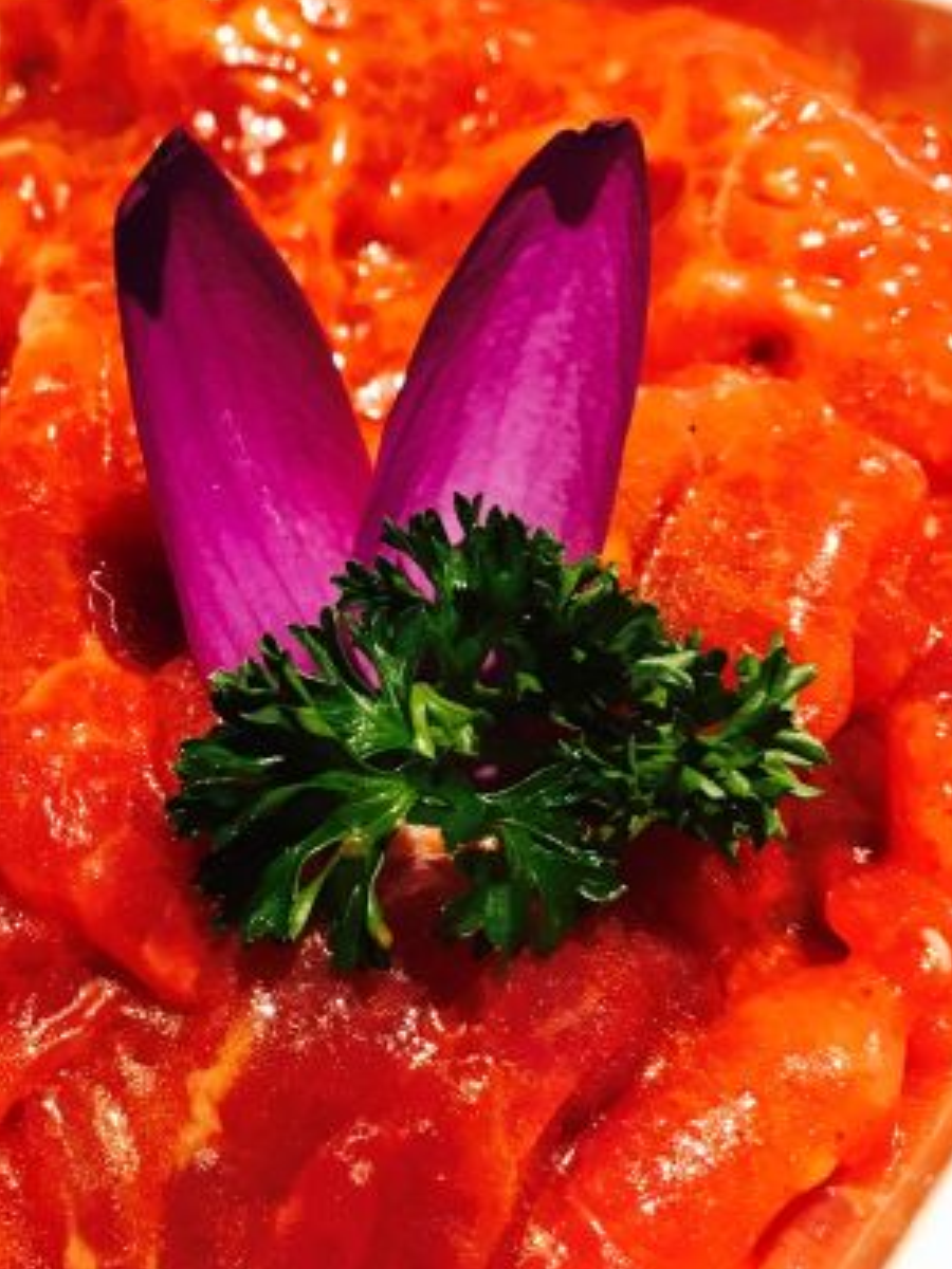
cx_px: 170
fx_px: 1797
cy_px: 657
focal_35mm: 49
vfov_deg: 38.9
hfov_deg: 28.9
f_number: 1.8
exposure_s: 1/17
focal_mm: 3.99
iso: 50
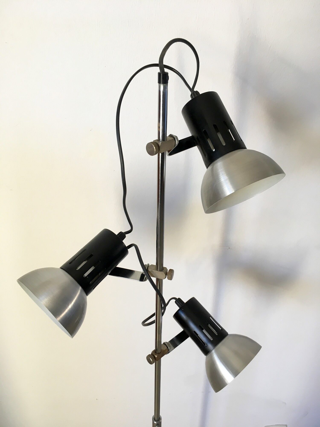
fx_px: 357
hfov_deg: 48.2
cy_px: 214
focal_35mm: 29
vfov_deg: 61.7
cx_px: 160
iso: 64
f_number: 2.2
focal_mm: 4.15
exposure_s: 1/33
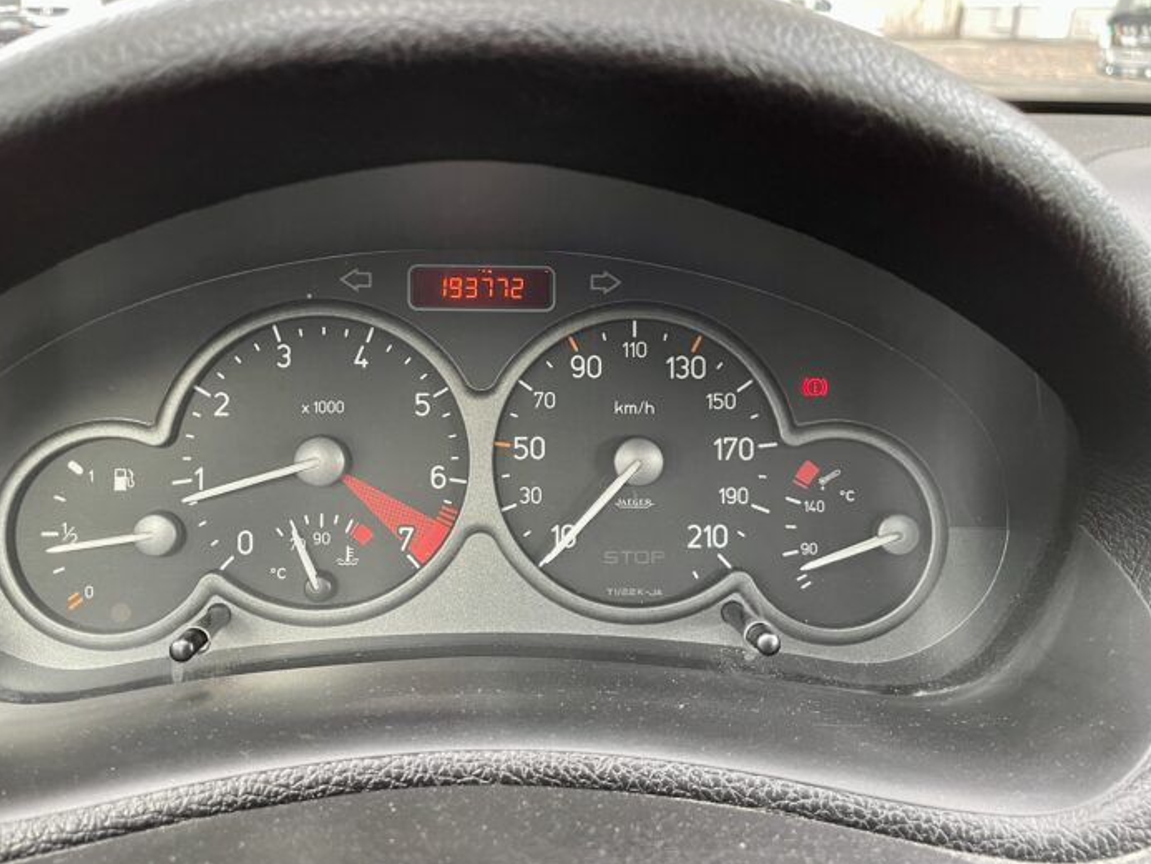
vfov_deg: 46.7
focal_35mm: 30
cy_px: 374
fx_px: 998
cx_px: 518
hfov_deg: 59.8
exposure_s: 1/60
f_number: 1.6
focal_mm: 4.2
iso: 125
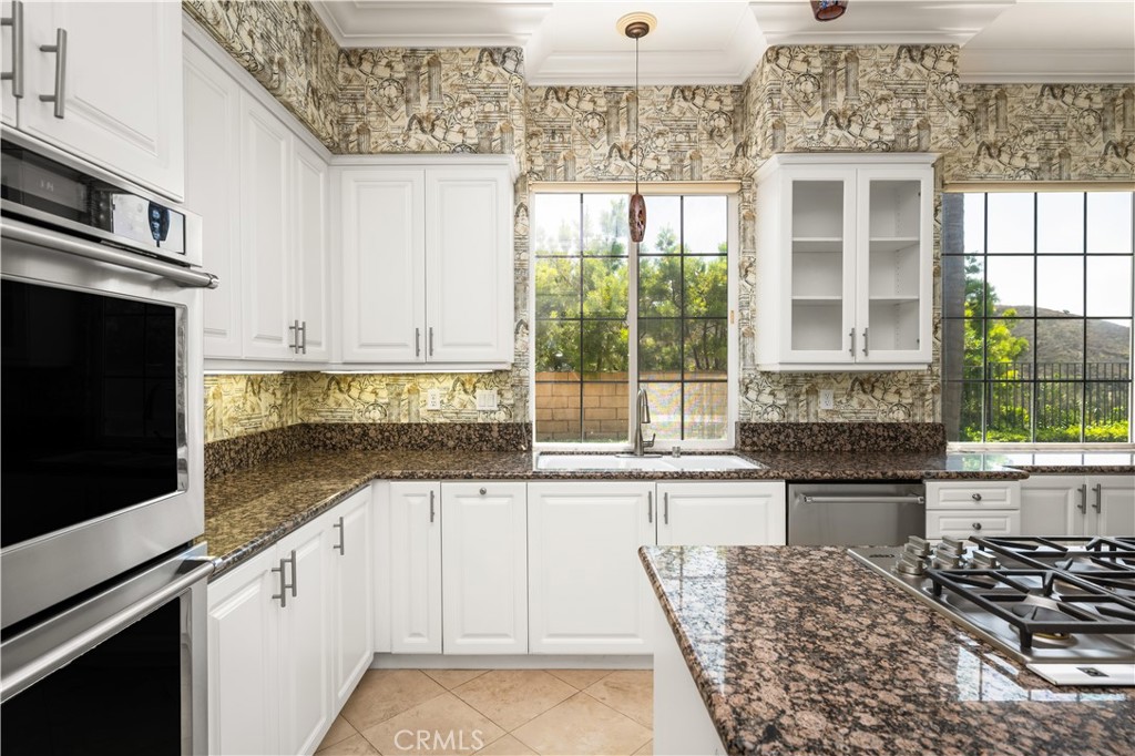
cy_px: 378
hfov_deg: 91.6
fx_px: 552
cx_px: 568
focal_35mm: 18
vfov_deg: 68.8
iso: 100
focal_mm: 17.5
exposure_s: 1/20
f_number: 6.3
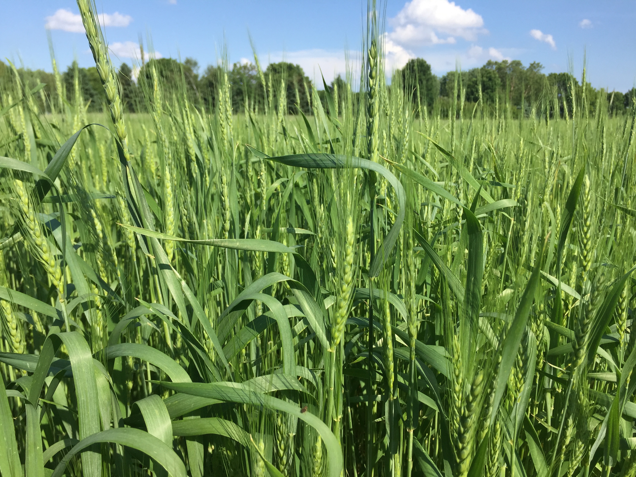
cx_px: 318
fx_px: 533
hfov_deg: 61.7
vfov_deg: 48.2
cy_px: 238
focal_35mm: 29
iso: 32
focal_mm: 4.15
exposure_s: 1/1522
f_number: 2.2
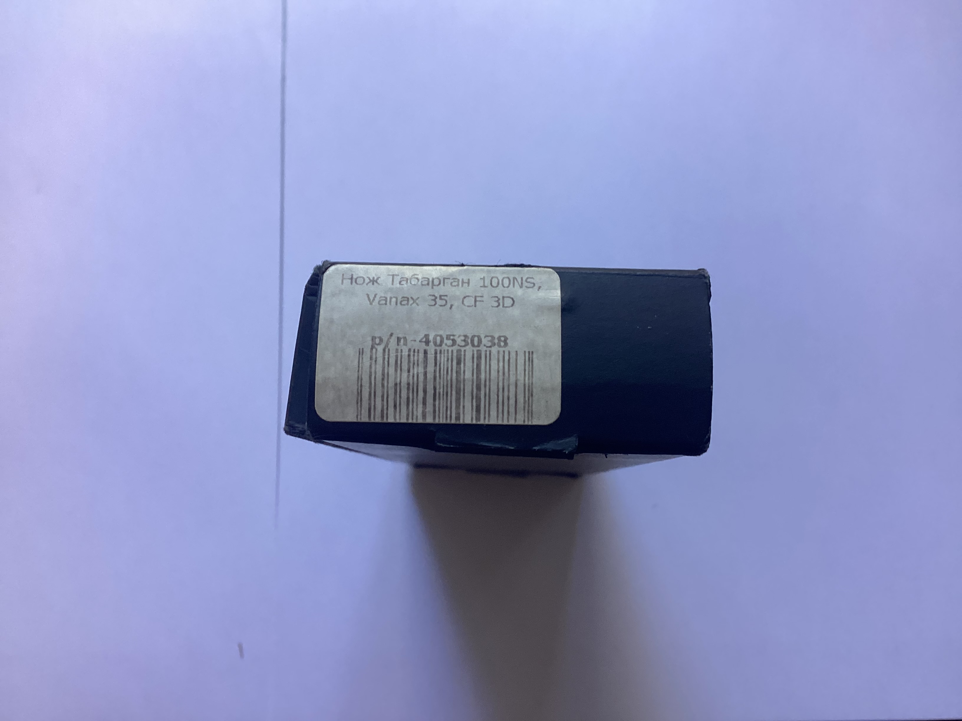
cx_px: 481
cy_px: 360
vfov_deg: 45.4
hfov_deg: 58.4
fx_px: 862
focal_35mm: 31
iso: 100
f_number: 2.4
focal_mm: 3.3
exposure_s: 1/60
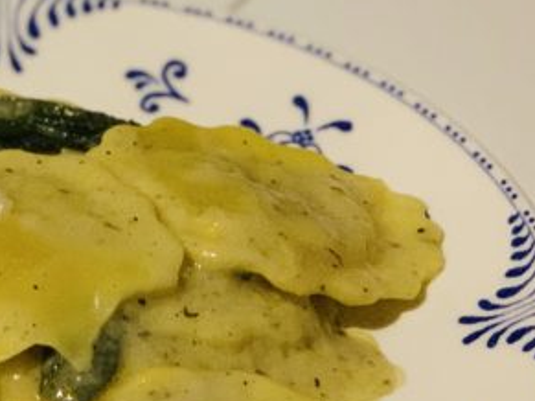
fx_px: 2827
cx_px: 138
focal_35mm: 183
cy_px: 74
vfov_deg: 8.1
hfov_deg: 10.8
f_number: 2.4
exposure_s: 1/50
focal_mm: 6
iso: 320
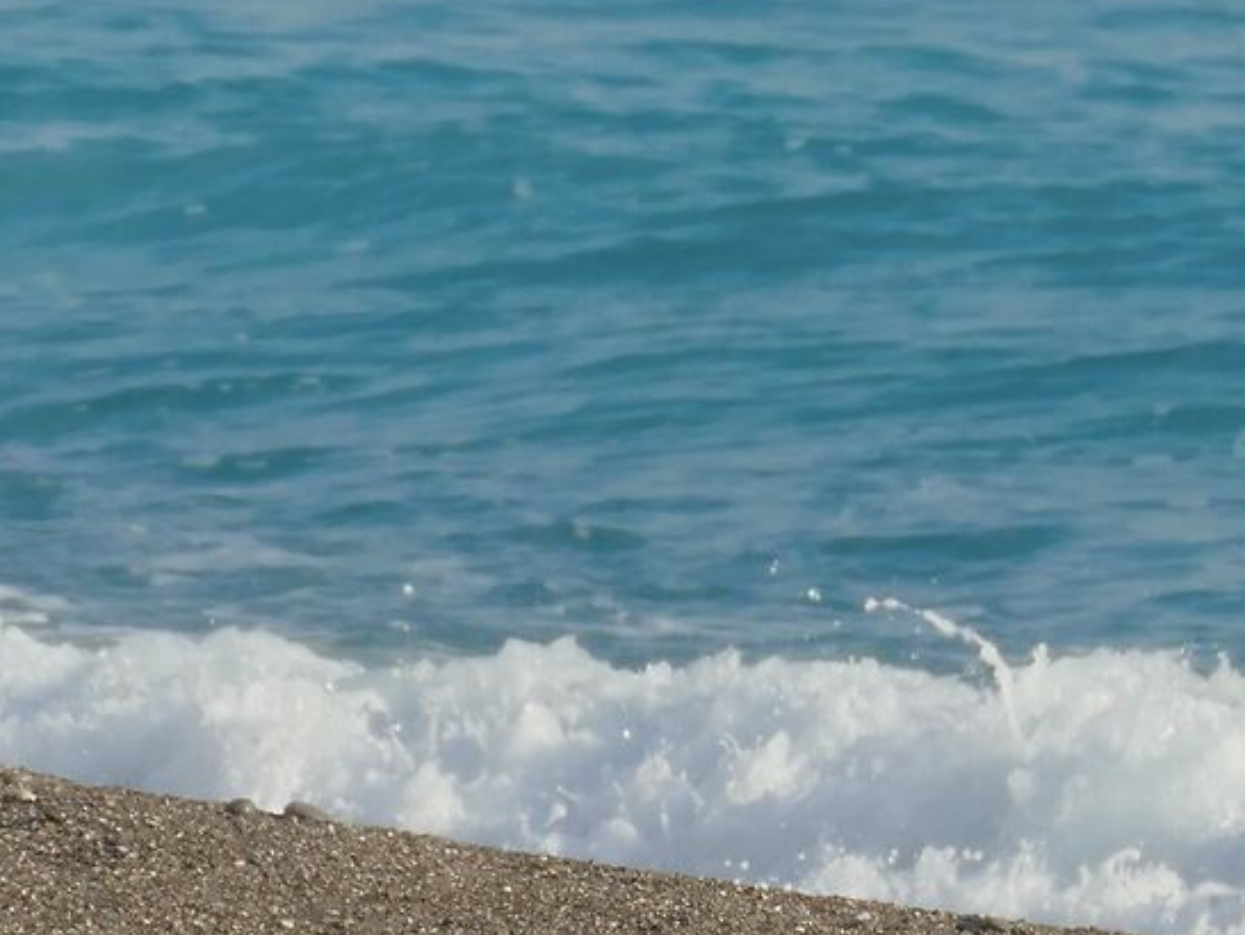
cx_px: 506
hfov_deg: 1.3
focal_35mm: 1521
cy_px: 1060
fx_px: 54728
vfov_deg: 1.0
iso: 200
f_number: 6.4
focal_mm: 132
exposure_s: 1/800
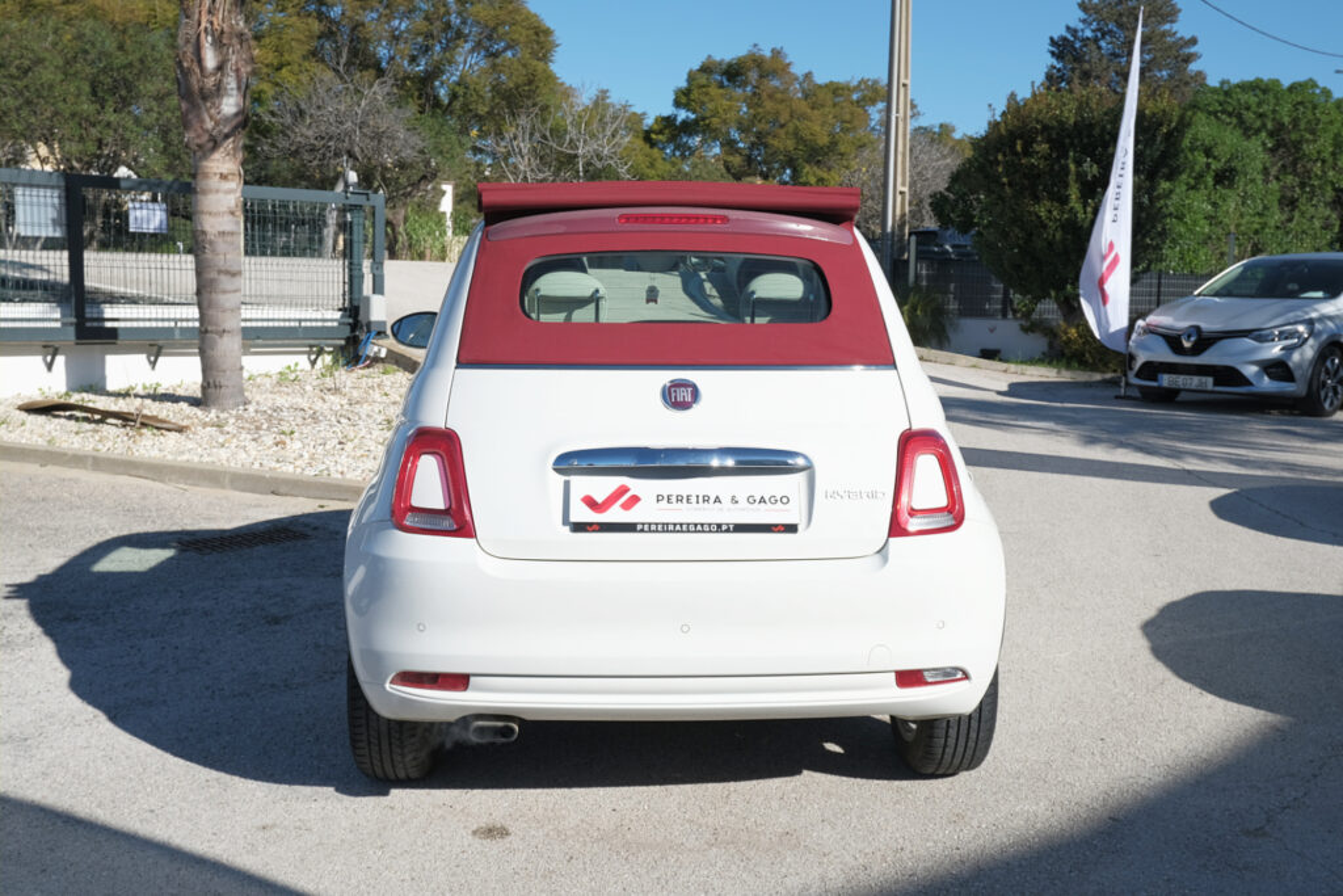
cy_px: 448
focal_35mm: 37
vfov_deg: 36.0
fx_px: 1380
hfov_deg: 51.9
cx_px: 672
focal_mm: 24.9
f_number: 9
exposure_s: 1/250
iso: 160
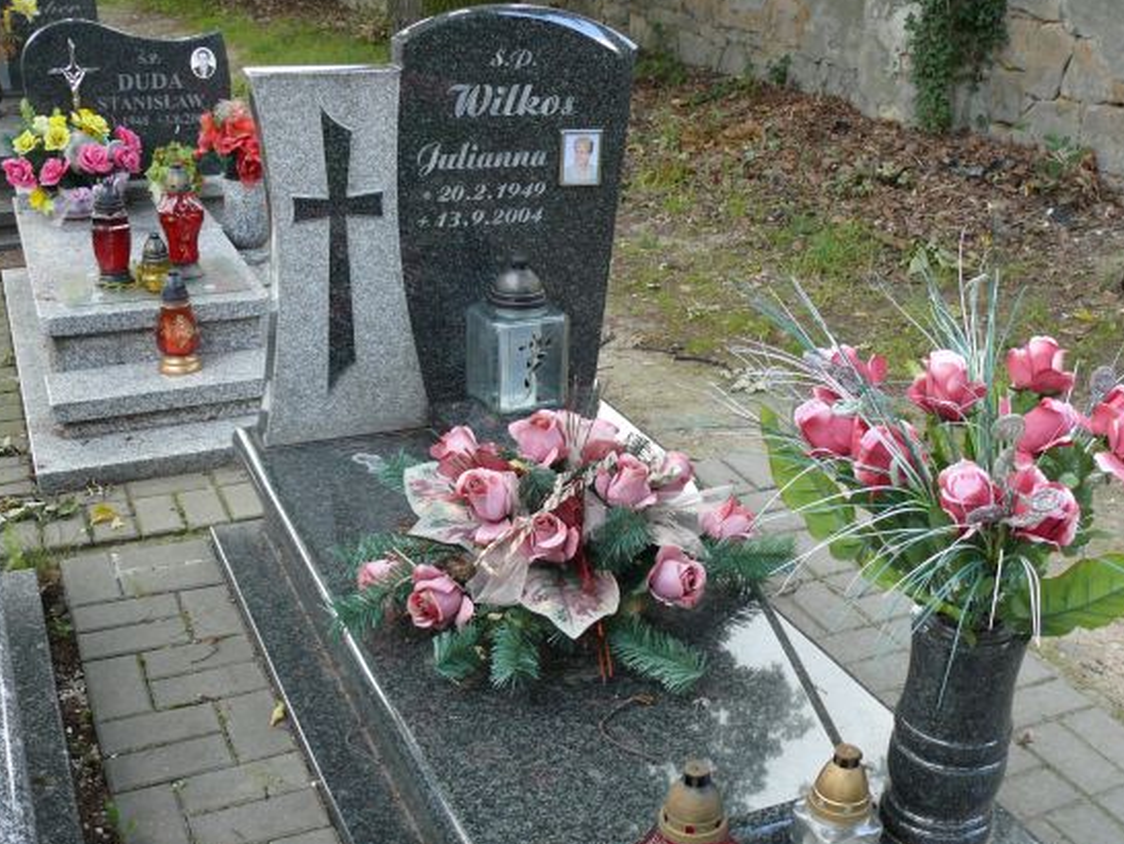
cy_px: 480
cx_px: 630
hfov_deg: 45.7
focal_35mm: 41
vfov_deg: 35.1
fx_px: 1332
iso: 200
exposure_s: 1/100
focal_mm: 7.4
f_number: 2.8
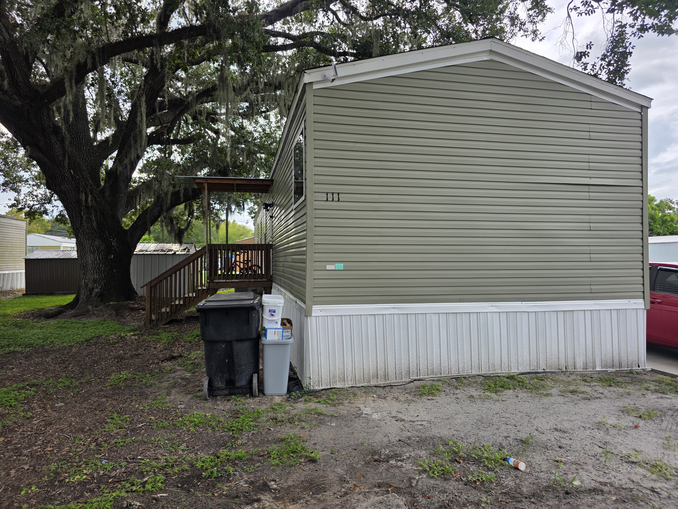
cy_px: 254
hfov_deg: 73.9
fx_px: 450
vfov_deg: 58.9
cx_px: 339
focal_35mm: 23
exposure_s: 1/1449
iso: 80
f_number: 1.7
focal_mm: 6.3
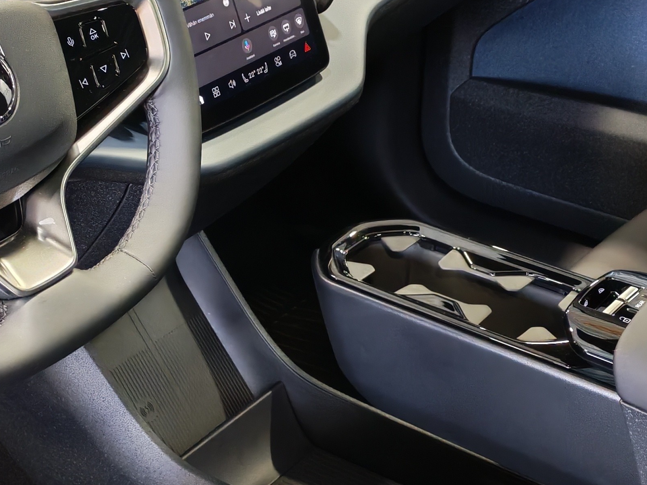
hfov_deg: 25.1
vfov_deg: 19.1
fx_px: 1439
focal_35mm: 77
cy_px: 251
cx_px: 179
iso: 1937
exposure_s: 1/50
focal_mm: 6.12
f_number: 1.9
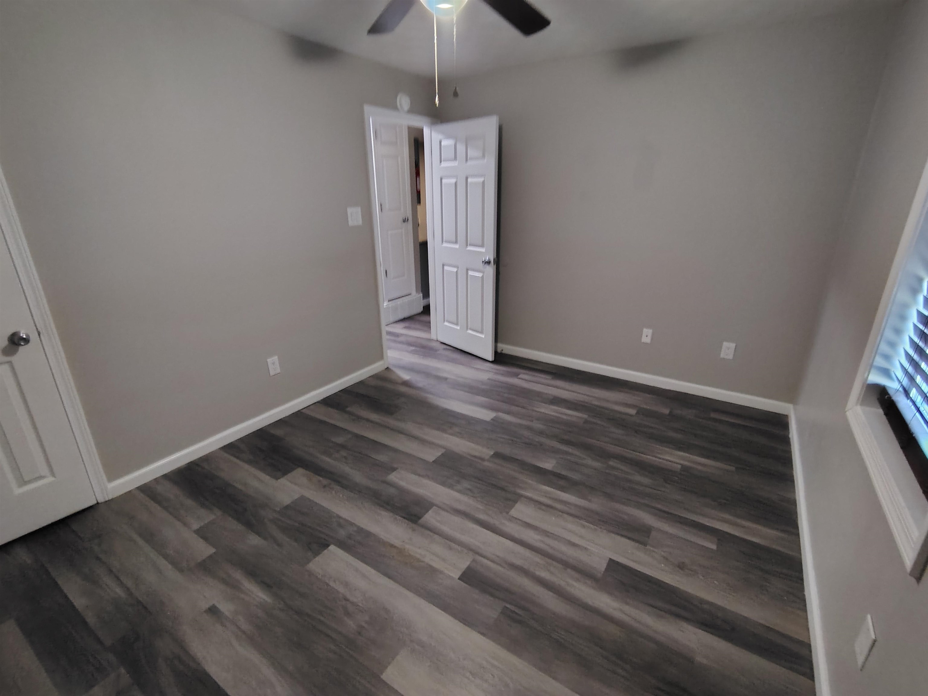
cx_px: 464
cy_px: 348
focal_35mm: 16
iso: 1360
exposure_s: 1/24
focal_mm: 2.13
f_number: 2.2
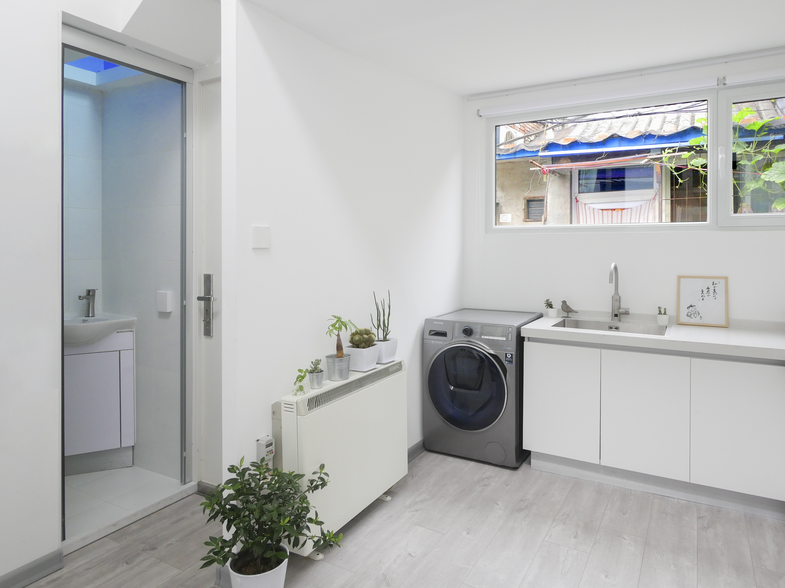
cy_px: 259
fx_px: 476
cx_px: 439
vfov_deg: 63.2
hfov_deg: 78.7
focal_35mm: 21
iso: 500
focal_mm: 9
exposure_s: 1/60
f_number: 5.6
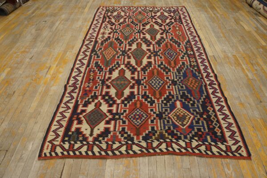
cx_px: 134
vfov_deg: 47.9
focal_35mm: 27
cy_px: 89
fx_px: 200
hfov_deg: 67.4
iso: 800
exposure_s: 1/60
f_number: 4
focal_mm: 18
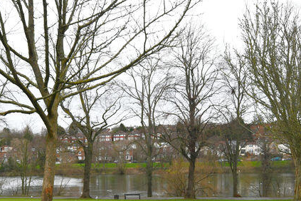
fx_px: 426
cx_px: 140
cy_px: 157
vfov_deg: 26.1
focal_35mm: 51
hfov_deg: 38.9
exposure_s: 1/250
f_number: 7.1
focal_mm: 18
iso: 200
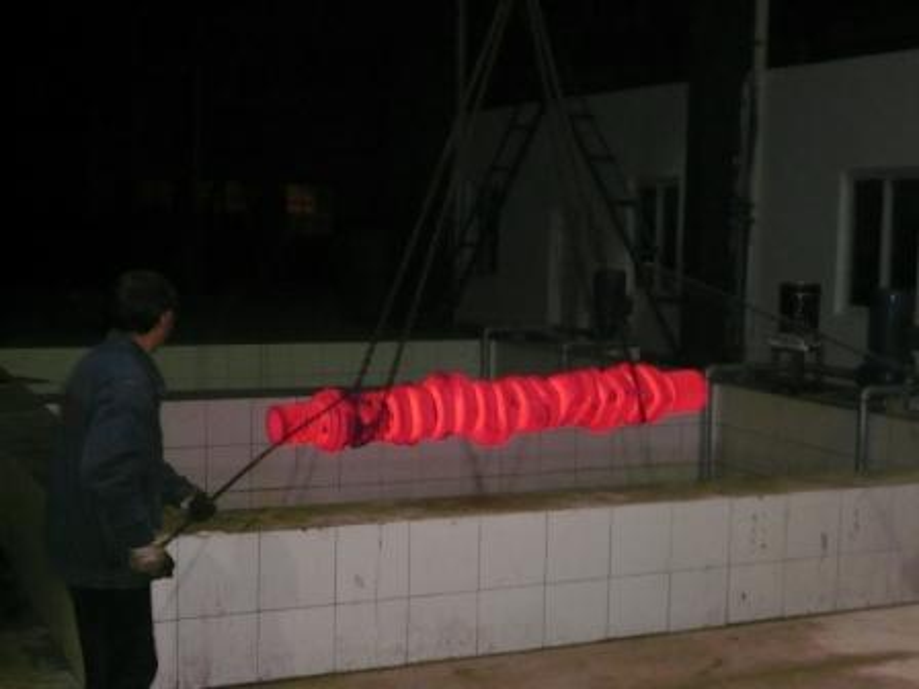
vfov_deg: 27.0
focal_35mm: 54
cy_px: 344
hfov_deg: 35.5
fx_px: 1434
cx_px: 460
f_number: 3.8
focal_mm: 8.8
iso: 400
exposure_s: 1/30
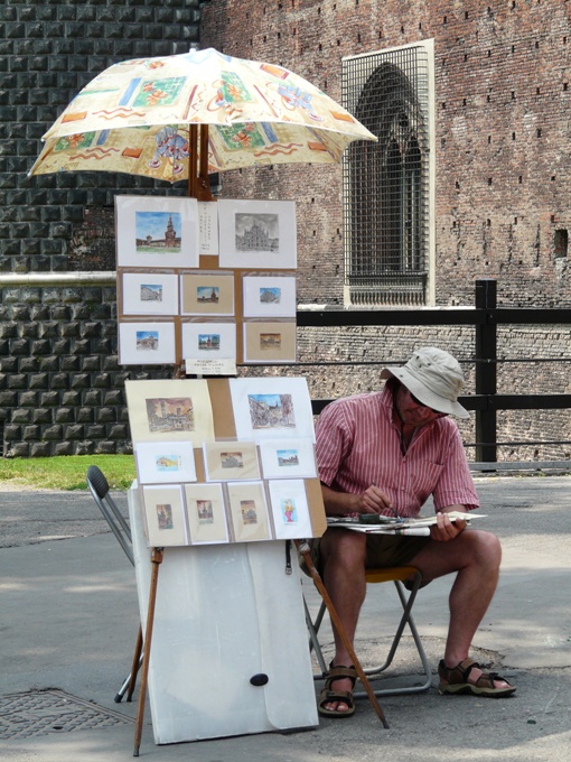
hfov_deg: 12.7
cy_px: 381
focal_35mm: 117
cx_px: 286
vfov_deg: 16.8
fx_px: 2573
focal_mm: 19.2
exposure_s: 1/250
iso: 100
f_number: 5
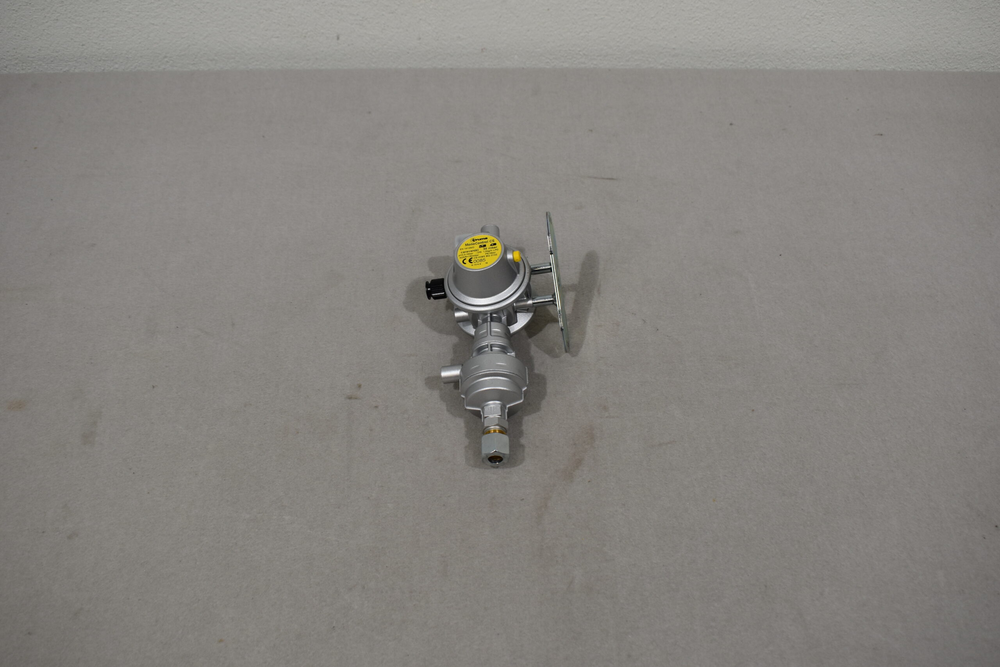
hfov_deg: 53.1
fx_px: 1000
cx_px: 500
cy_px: 334
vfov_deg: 36.9
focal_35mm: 36
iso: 320
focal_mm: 24
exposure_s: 1/125
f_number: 5.6
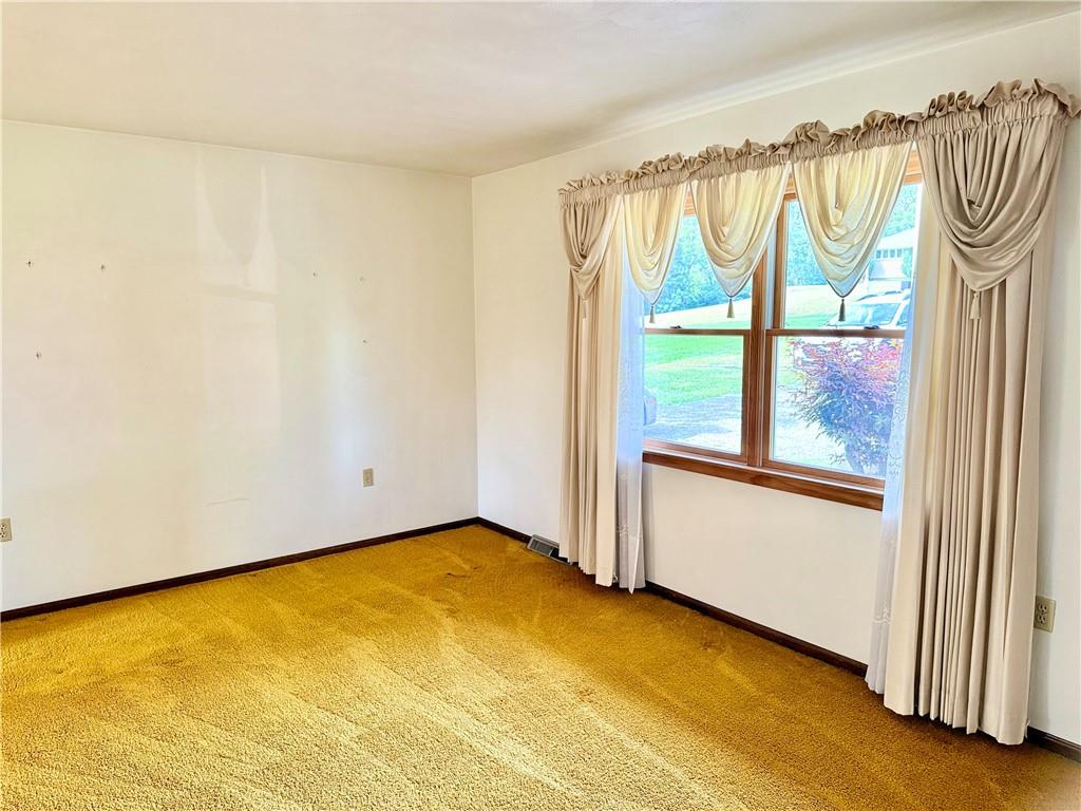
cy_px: 406
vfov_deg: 56.8
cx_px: 540
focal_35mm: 24
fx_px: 749
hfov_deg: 71.6
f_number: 1.78
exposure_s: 1/60
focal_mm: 6.76
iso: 320
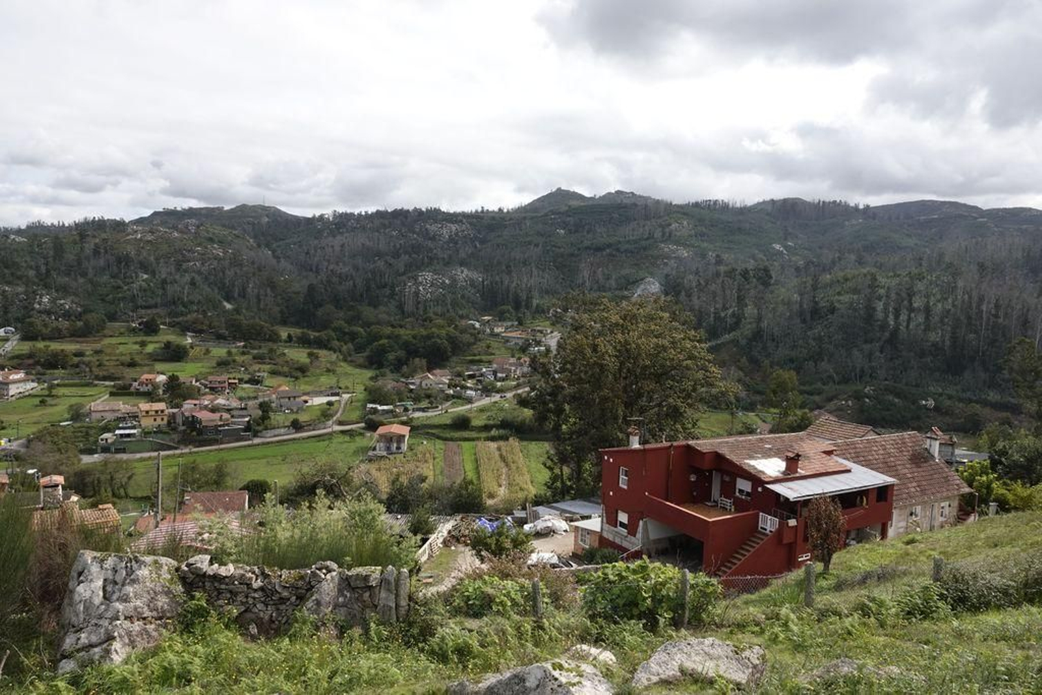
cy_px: 348
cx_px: 521
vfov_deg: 53.1
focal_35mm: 24
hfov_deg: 73.7
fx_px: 695
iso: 100
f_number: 8
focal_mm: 8.8
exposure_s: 1/125
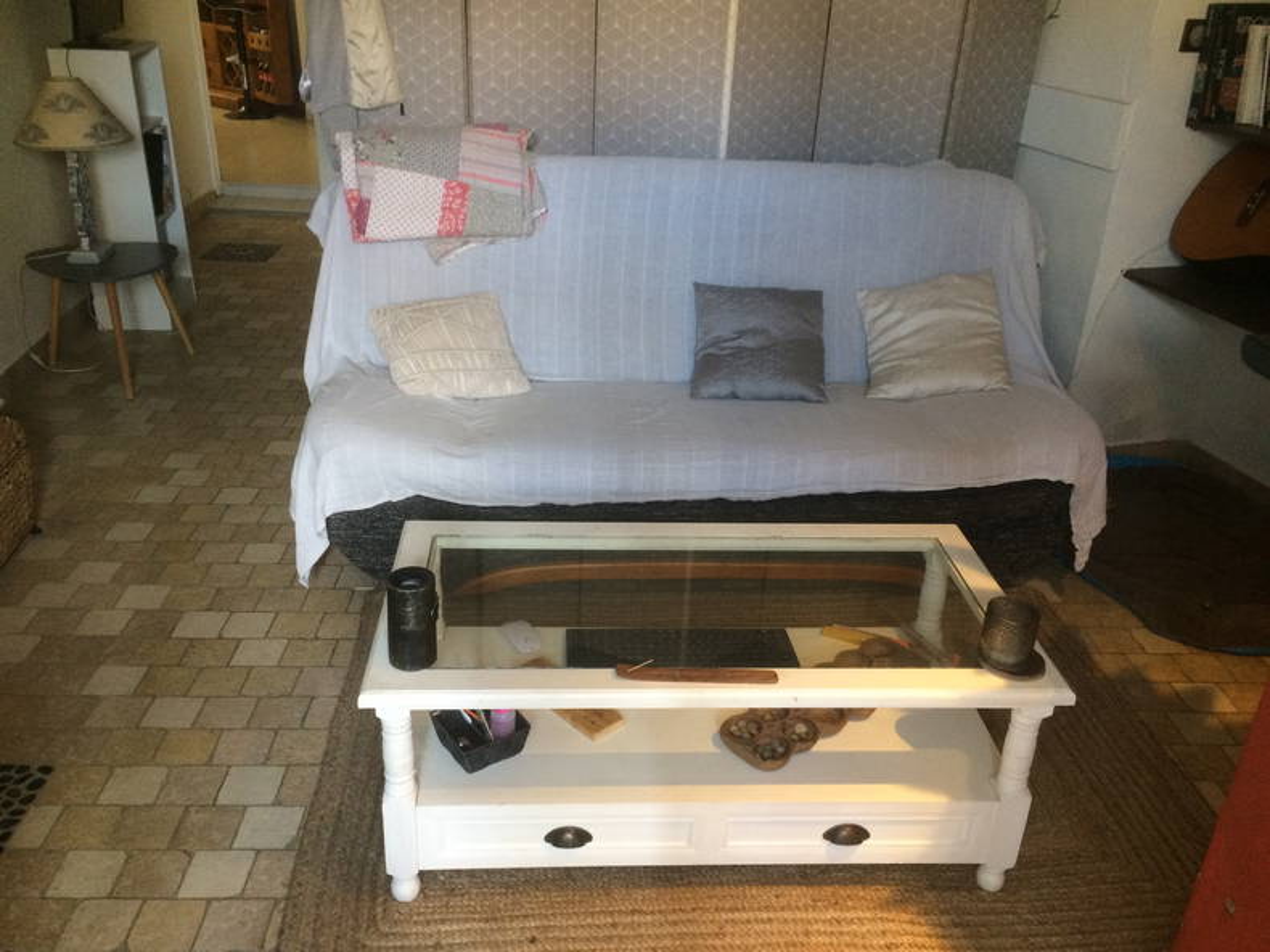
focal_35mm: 29
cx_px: 635
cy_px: 476
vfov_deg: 48.2
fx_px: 1064
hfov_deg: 61.7
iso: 200
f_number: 2.2
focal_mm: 4.15
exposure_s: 1/33
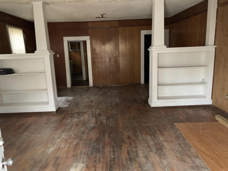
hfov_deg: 65.3
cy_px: 86
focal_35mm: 27
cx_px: 113
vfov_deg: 51.4
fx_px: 178
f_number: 1.8
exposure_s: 1/30
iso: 640
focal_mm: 4.25
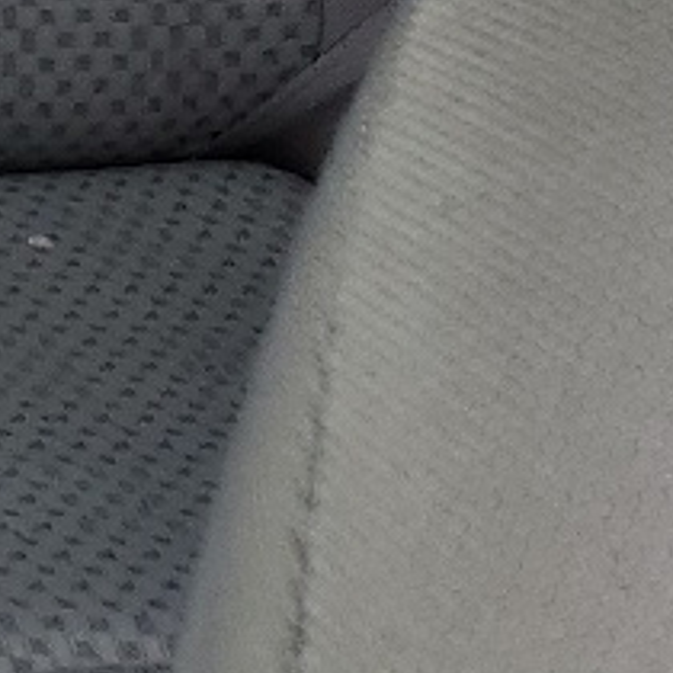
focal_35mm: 175
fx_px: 3849
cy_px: -1118
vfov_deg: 8.8
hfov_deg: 8.3
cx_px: -1384
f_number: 1.5
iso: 50
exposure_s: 1/175
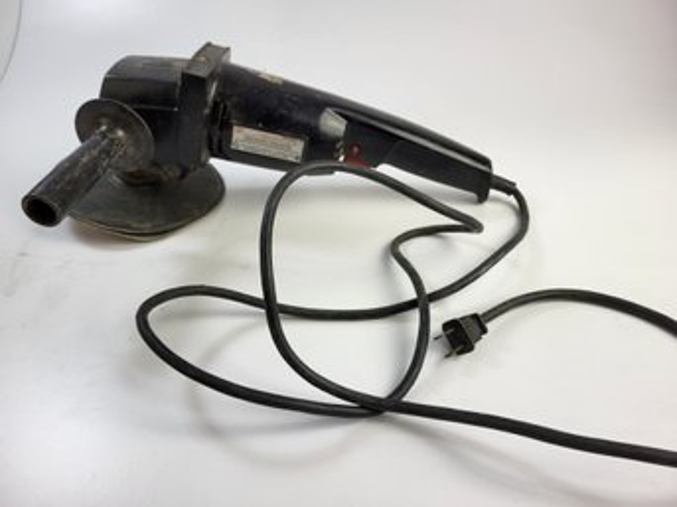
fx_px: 508
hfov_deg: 67.3
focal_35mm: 26
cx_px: 338
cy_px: 254
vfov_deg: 53.0
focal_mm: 5.4
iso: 40
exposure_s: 1/345
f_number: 1.8
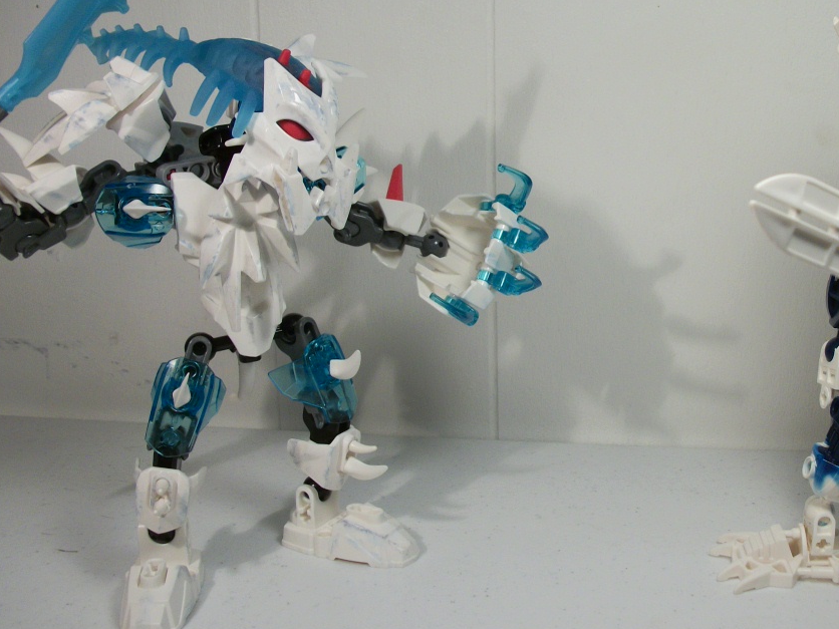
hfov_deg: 38.2
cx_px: 599
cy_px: 287
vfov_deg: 29.7
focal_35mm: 49
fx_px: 1188
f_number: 2.9
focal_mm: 5.7
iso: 80
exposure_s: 1/60
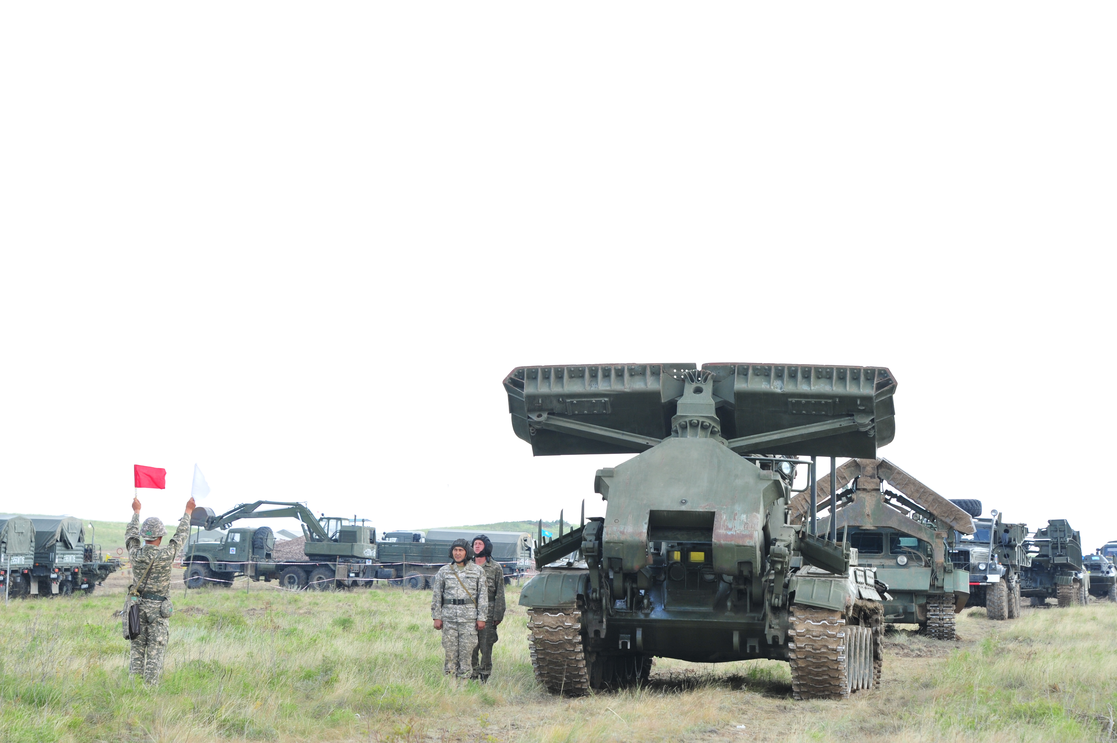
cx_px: 558
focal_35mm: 105
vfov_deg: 13.0
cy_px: 372
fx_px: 3256
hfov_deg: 19.5
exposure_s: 1/250
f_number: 8
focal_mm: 105
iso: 640
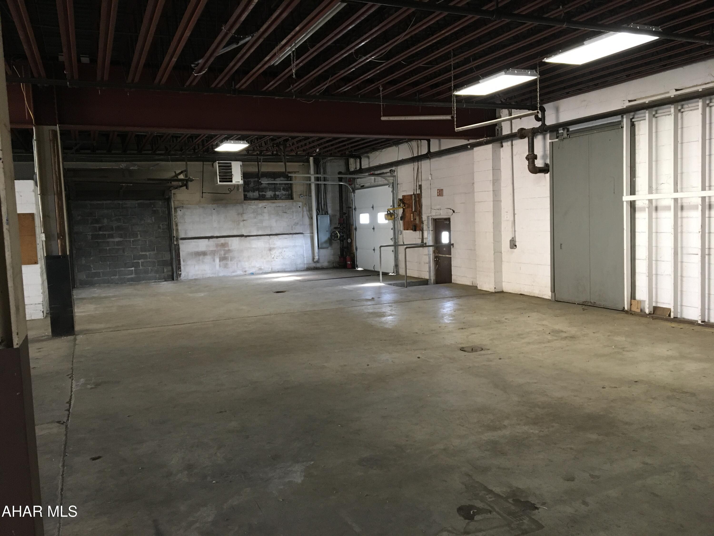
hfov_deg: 61.7
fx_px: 598
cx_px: 357
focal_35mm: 29
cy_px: 268
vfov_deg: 48.2
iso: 125
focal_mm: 4.15
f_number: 2.2
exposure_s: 1/30
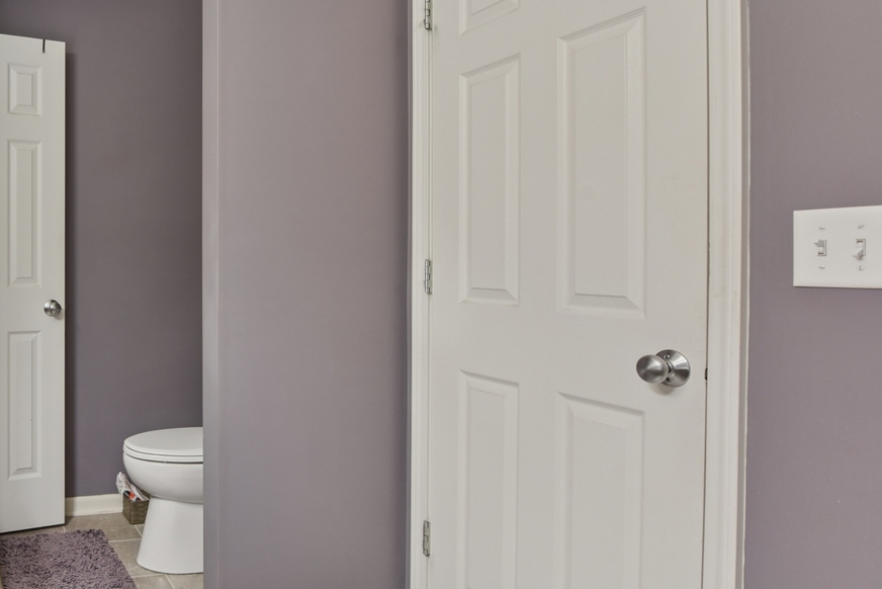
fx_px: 637
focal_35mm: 26
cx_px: 86
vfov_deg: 49.5
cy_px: 269
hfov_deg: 59.0
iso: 400
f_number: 8
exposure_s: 1/15
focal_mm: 14
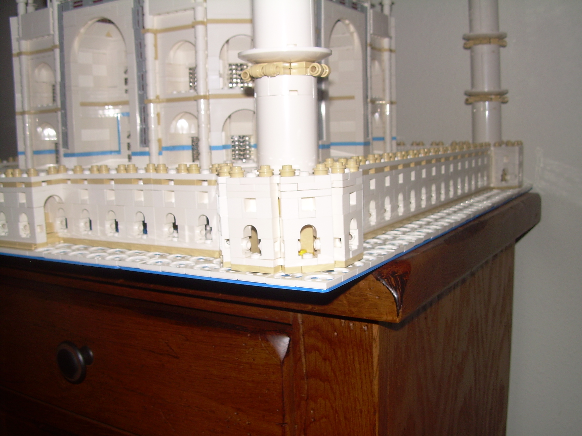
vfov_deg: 37.7
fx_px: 639
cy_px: 218
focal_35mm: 38
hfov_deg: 49.0
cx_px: 291
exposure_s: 1/60
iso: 50
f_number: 2.8
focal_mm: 6.3
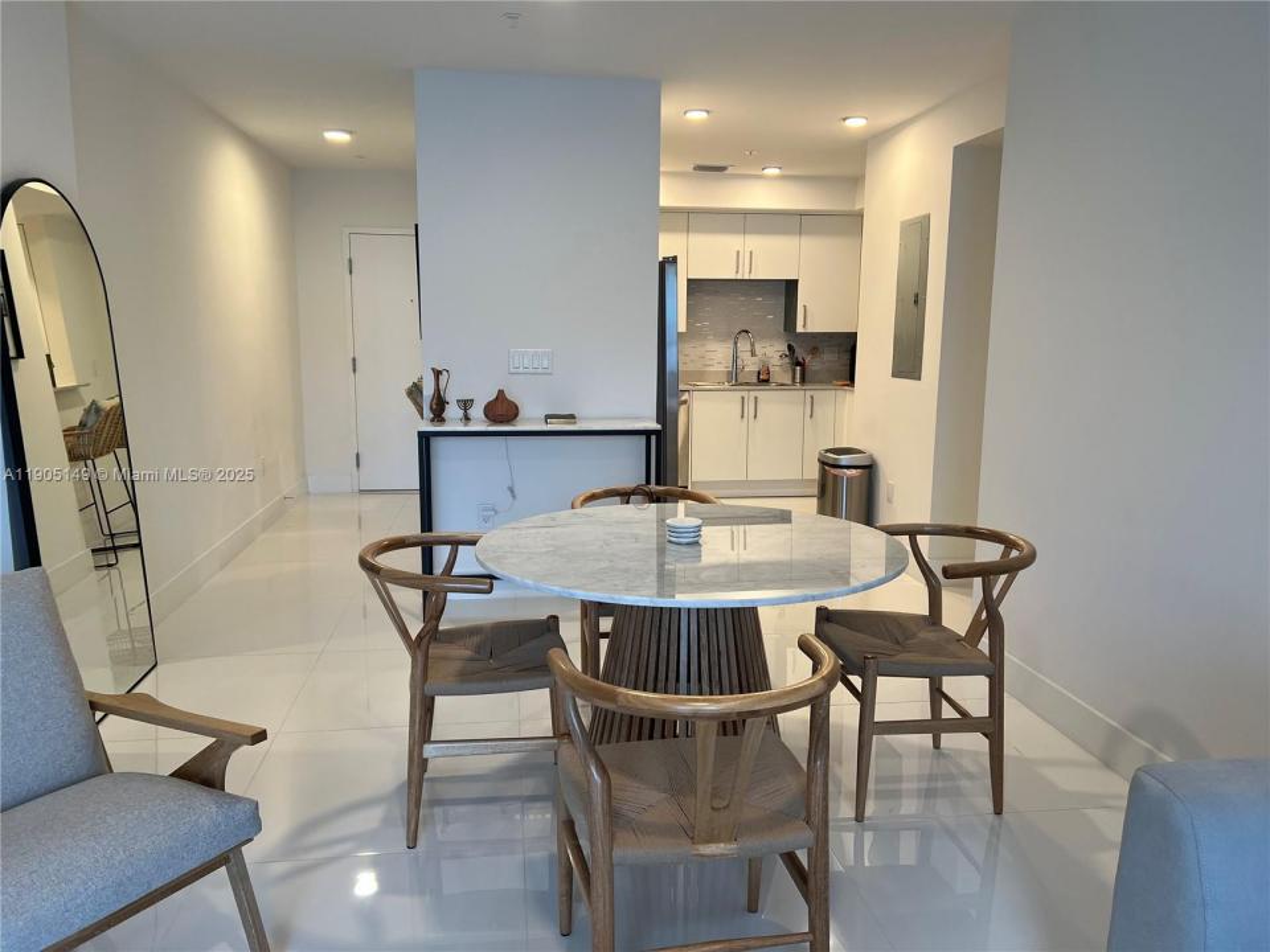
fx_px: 954
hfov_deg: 67.3
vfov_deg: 53.1
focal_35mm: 26
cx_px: 635
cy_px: 476
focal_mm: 5.7
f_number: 1.5
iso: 125
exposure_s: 1/120
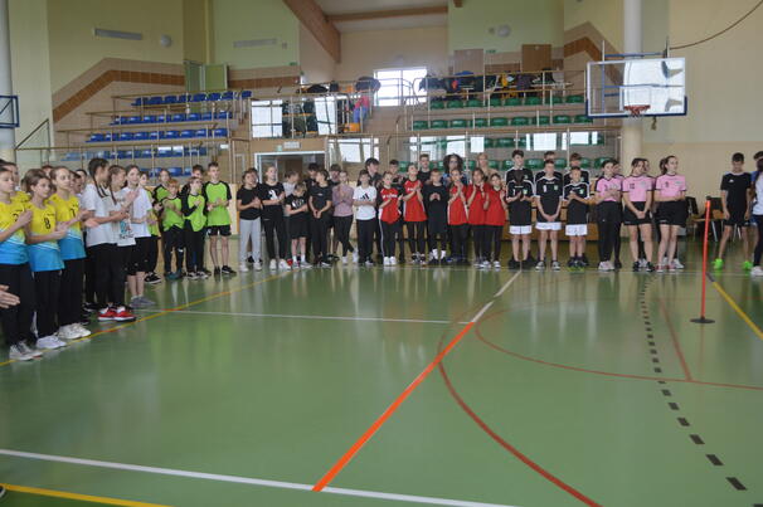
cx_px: 382
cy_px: 254
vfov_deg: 36.8
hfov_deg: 53.2
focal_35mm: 36
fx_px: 762
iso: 400
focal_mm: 24
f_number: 4.5
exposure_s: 1/80
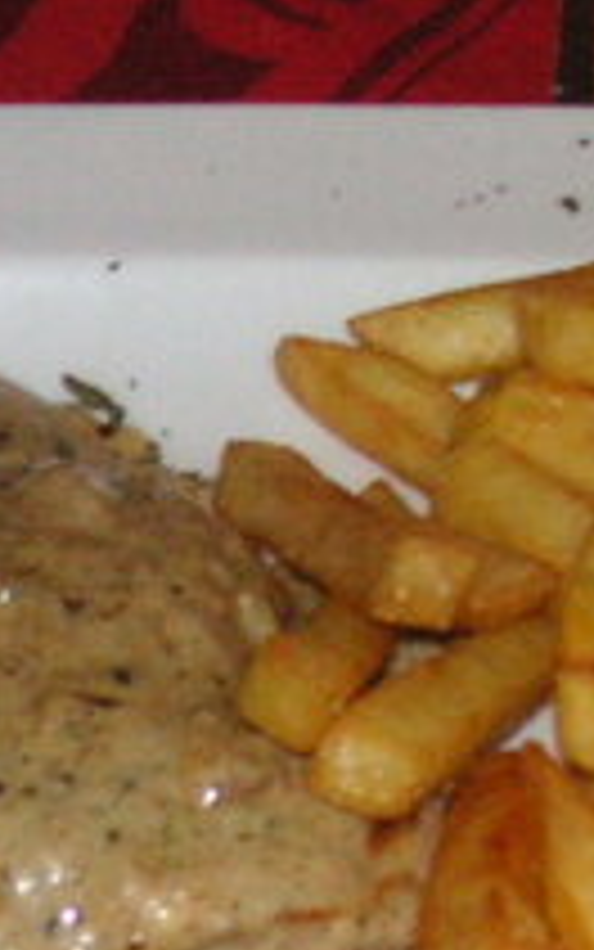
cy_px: 986
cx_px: -50
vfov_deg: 13.8
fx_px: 3857
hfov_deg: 8.7
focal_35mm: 149
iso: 160
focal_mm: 6.1
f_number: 2.8
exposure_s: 1/45
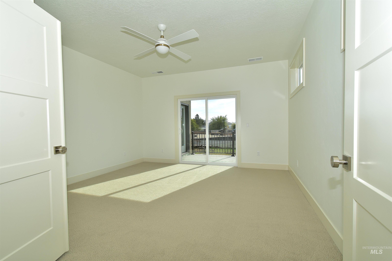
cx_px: 196
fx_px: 163
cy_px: 130
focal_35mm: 15
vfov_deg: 77.3
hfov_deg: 100.4
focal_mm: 10
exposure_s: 1/200
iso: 200
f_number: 9
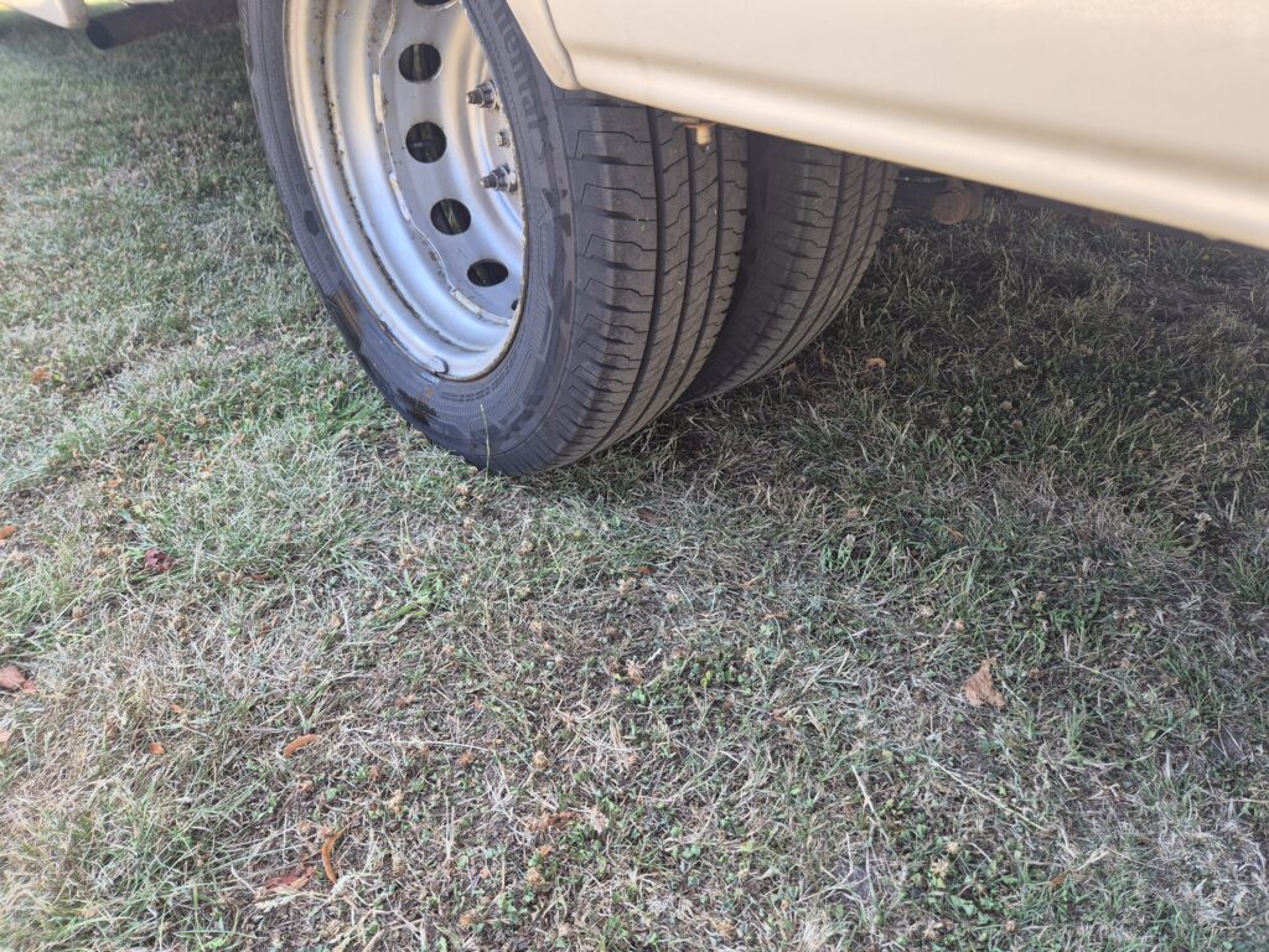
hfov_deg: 73.9
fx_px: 843
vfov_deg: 58.9
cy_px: 476
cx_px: 634
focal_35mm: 23
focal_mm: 5.4
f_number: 1.8
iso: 40
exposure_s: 1/180
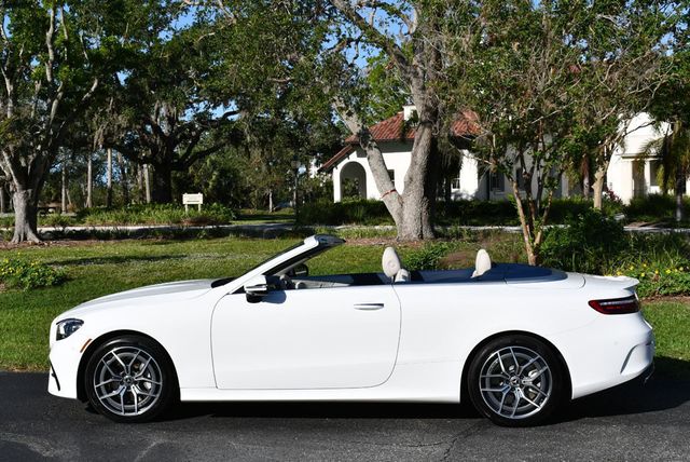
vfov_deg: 25.1
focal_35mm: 54
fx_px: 1036
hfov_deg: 36.8
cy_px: 231
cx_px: 345
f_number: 10
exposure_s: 1/400
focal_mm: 27
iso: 100
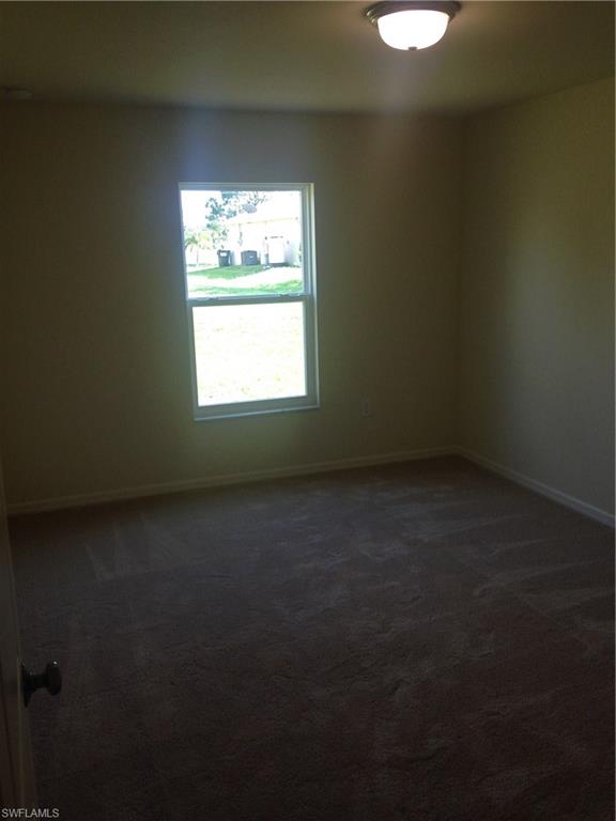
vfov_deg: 55.4
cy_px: 410
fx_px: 783
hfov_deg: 42.9
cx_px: 308
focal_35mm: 33
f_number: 2.4
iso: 80
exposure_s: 1/120
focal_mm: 4.12
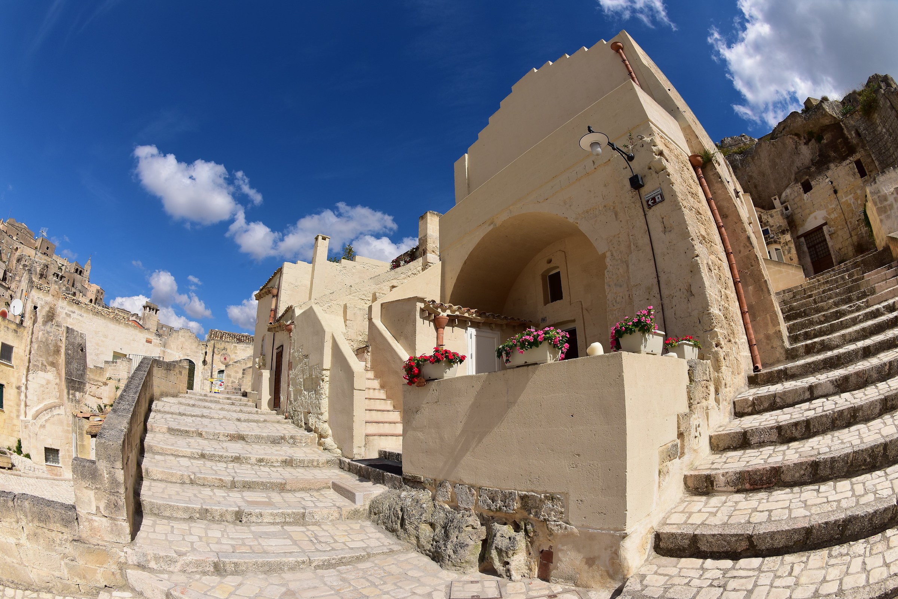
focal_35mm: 16
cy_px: 300
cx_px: 449
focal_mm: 16
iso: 200
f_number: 13
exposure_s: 1/500
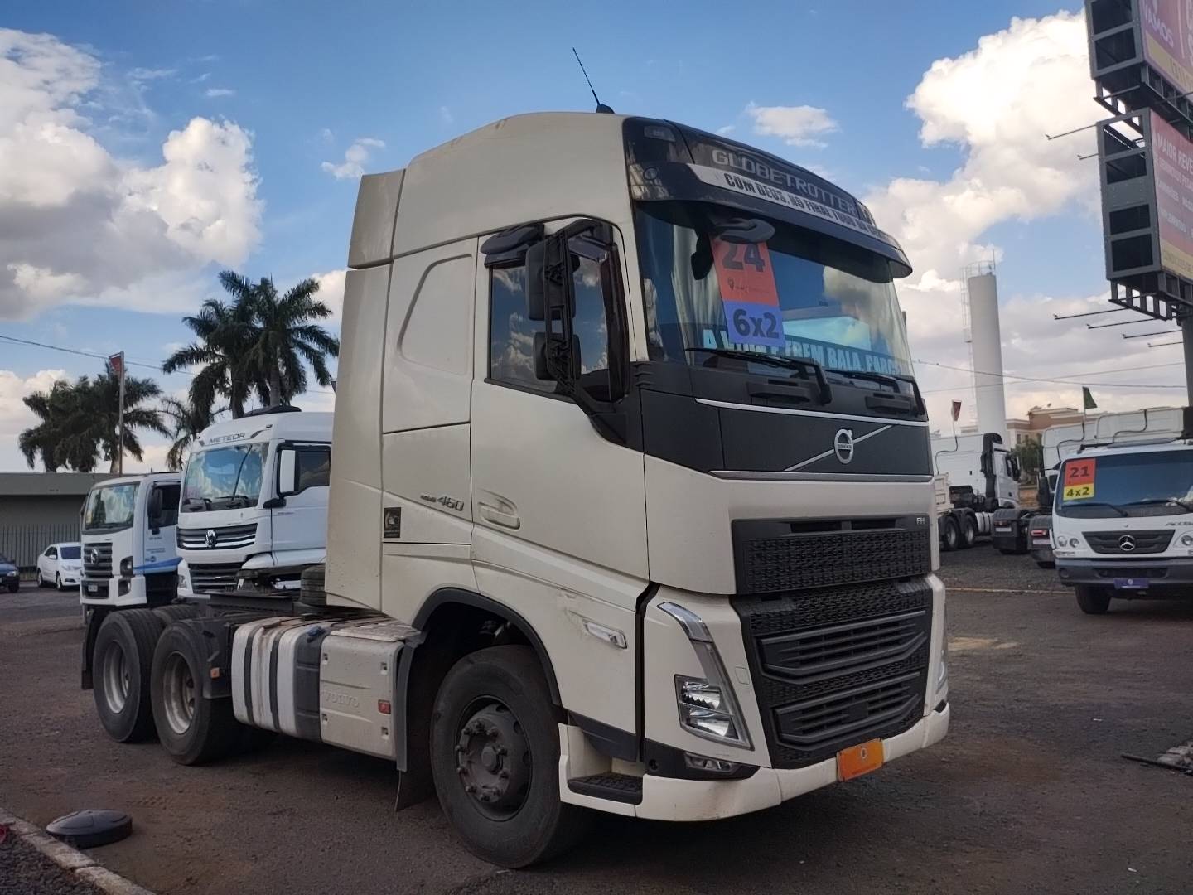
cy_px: 448
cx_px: 596
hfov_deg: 63.4
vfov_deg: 49.7
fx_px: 965
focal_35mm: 28
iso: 100
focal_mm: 4.27
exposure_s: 1/583
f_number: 1.8
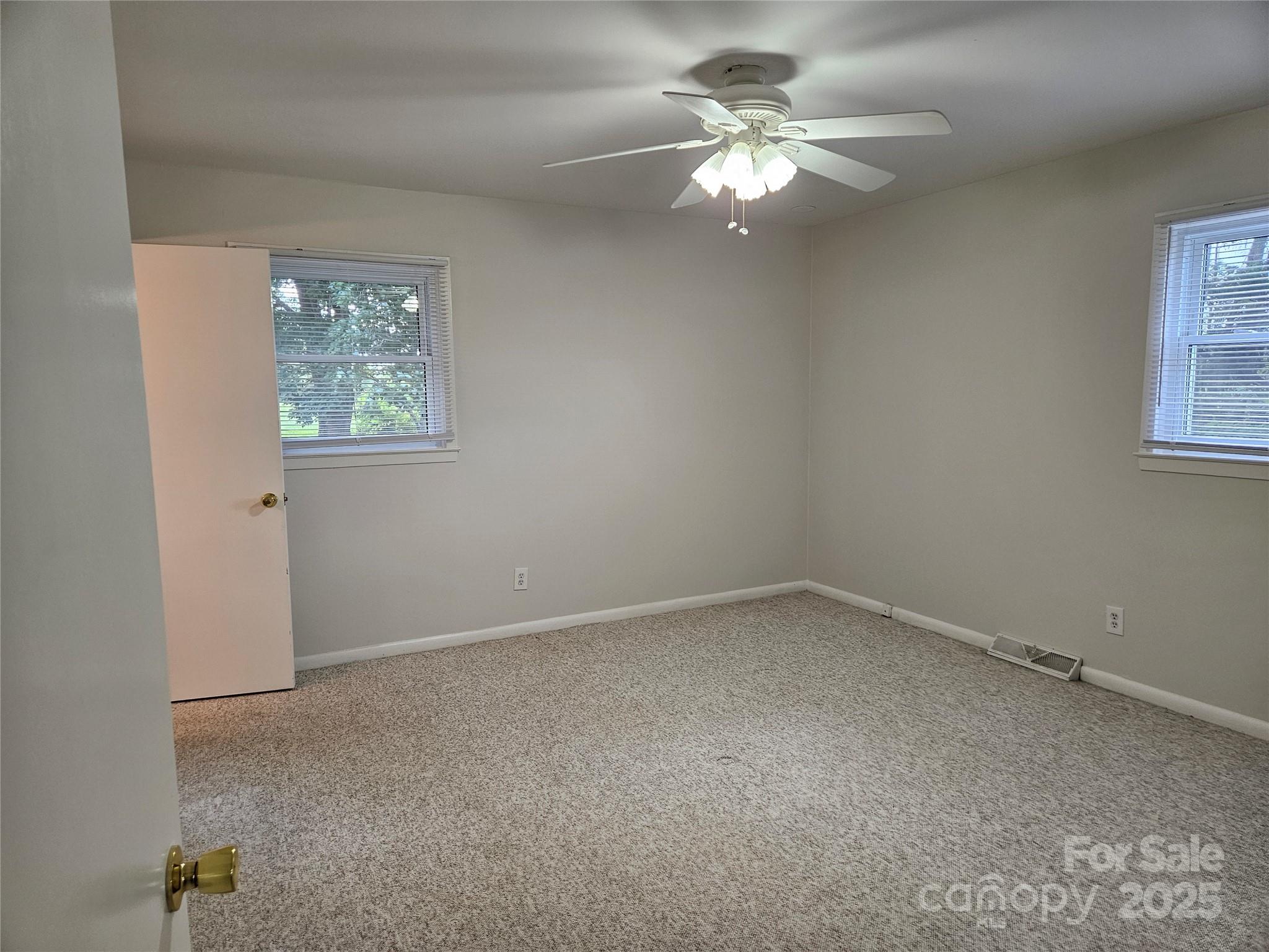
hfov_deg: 73.9
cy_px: 476
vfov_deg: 58.9
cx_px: 634
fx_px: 843
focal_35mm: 23
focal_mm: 5.4
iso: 160
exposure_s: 1/120
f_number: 1.8
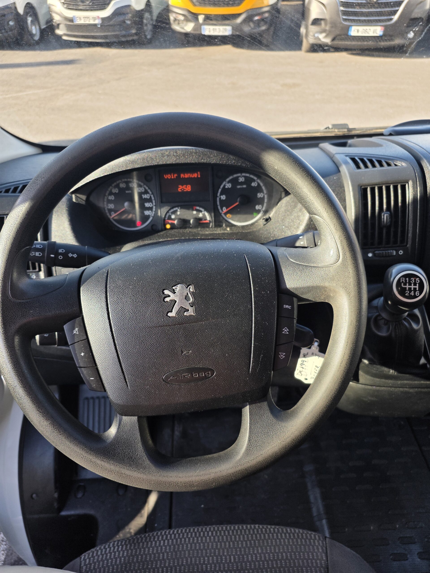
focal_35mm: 23
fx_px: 381
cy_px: 286
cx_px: 215
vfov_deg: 73.9
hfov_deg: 58.9
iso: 40
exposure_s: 1/180
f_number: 1.7
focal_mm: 6.25
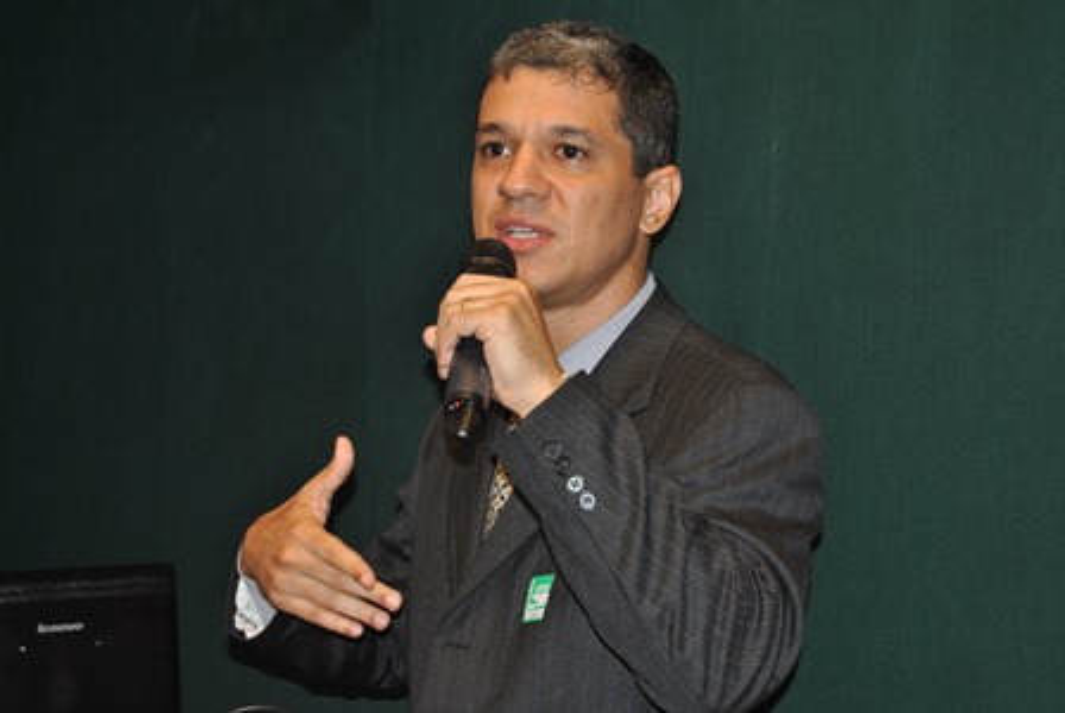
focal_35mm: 75
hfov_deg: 27.0
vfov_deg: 18.2
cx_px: 532
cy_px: 356
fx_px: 2222
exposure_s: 1/60
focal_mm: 50
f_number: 5.6
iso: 200
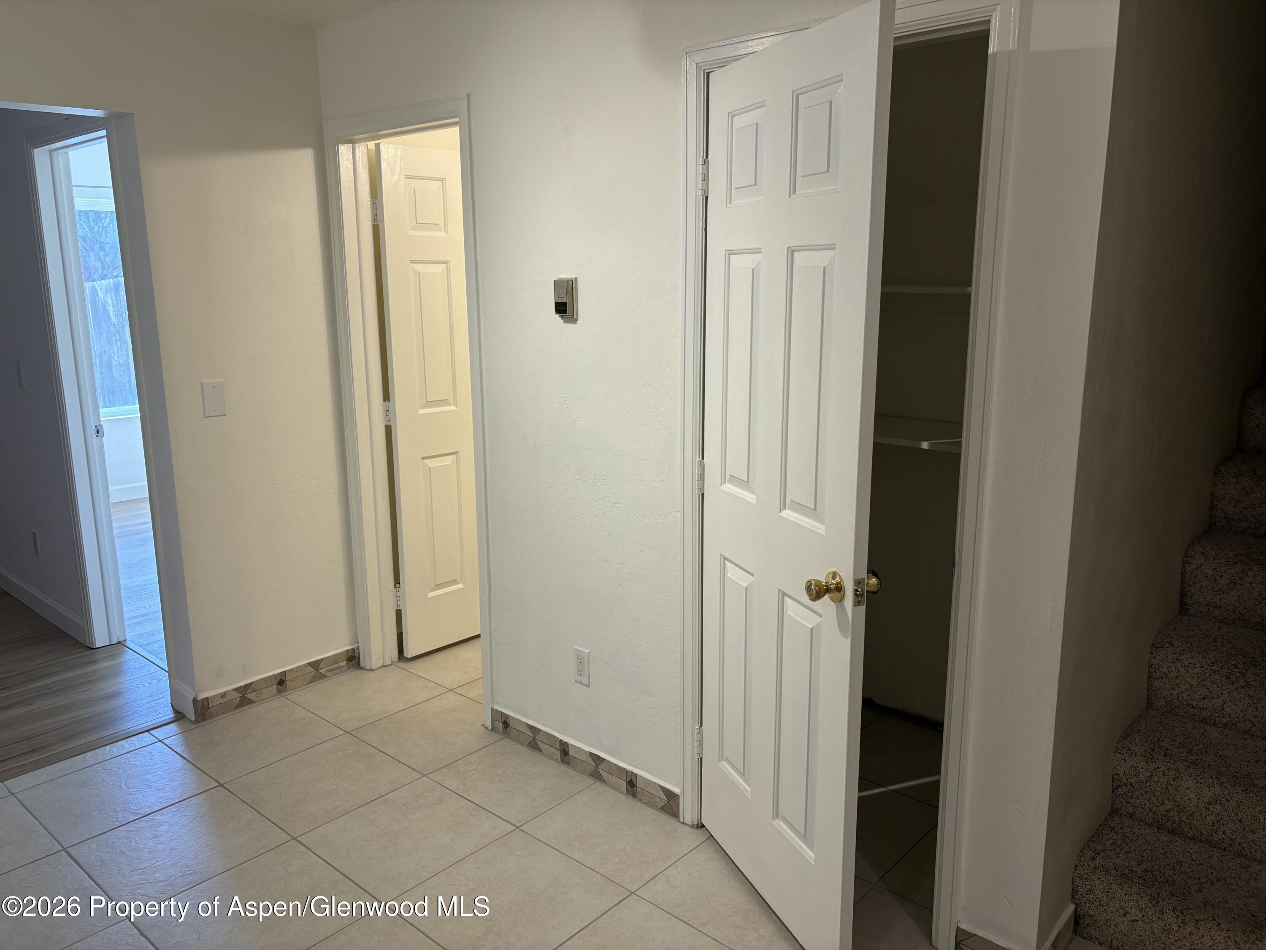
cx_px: 633
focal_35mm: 26
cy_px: 475
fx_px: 951
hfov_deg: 67.3
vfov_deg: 53.1
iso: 64
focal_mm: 5.96
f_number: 1.6
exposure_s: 1/120
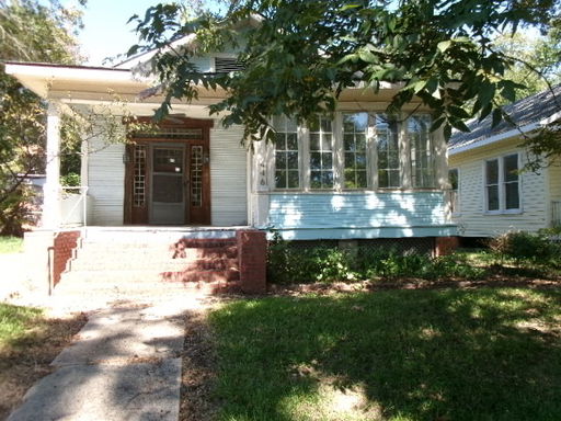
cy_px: 210
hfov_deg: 63.4
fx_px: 454
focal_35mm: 28
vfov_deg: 49.7
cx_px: 280
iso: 100
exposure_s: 1/160
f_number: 3.9
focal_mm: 5.1
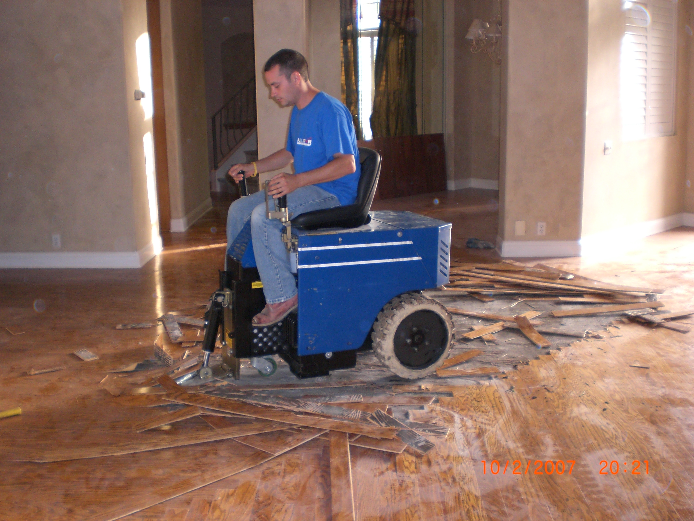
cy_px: 260
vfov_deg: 37.7
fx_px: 762
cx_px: 347
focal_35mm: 38
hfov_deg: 49.0
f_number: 3.1
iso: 200
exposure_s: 1/60
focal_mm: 6.3
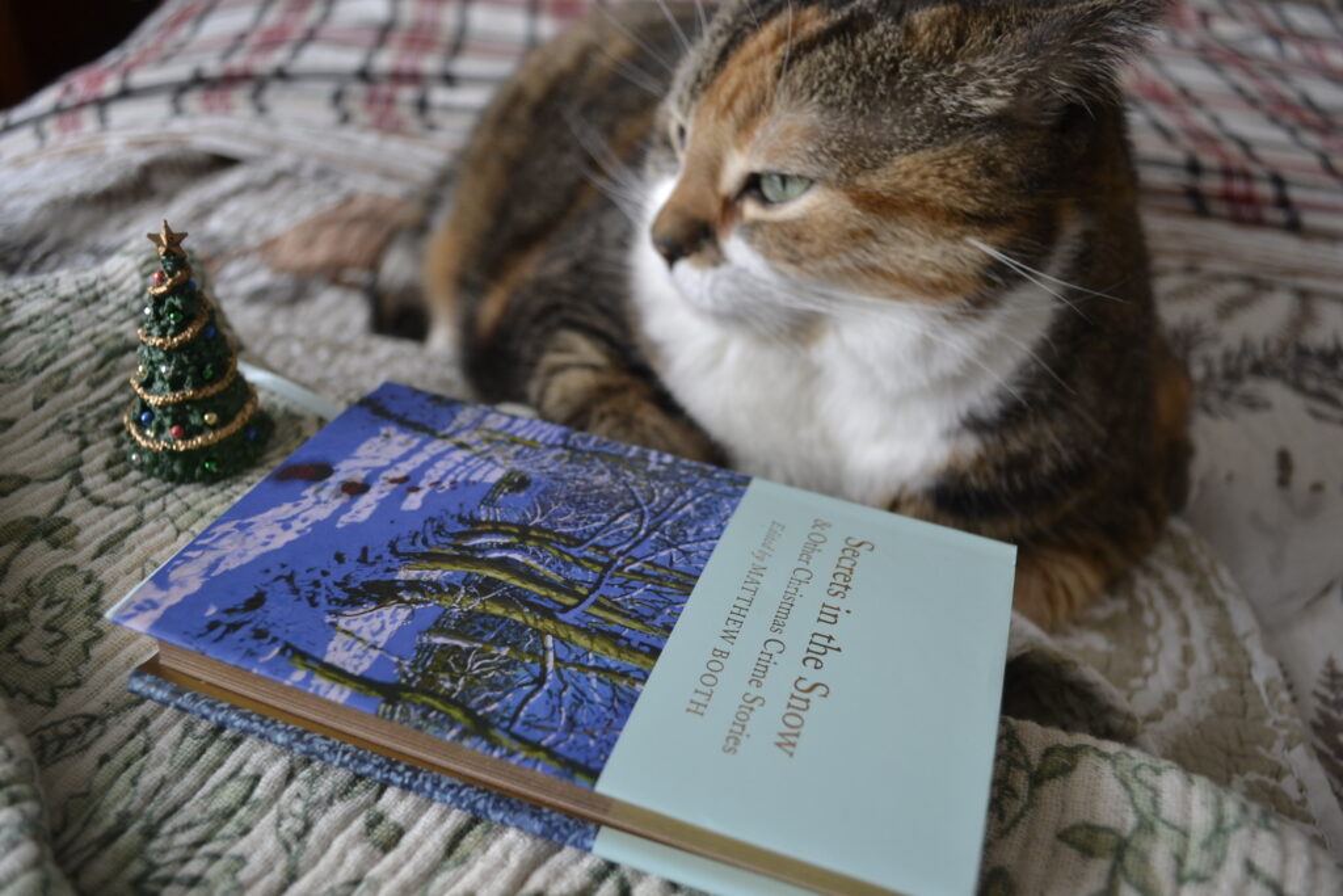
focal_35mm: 30
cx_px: 672
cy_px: 448
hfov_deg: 61.9
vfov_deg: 43.6
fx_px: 1119
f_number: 3.8
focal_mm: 20
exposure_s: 1/15
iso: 400
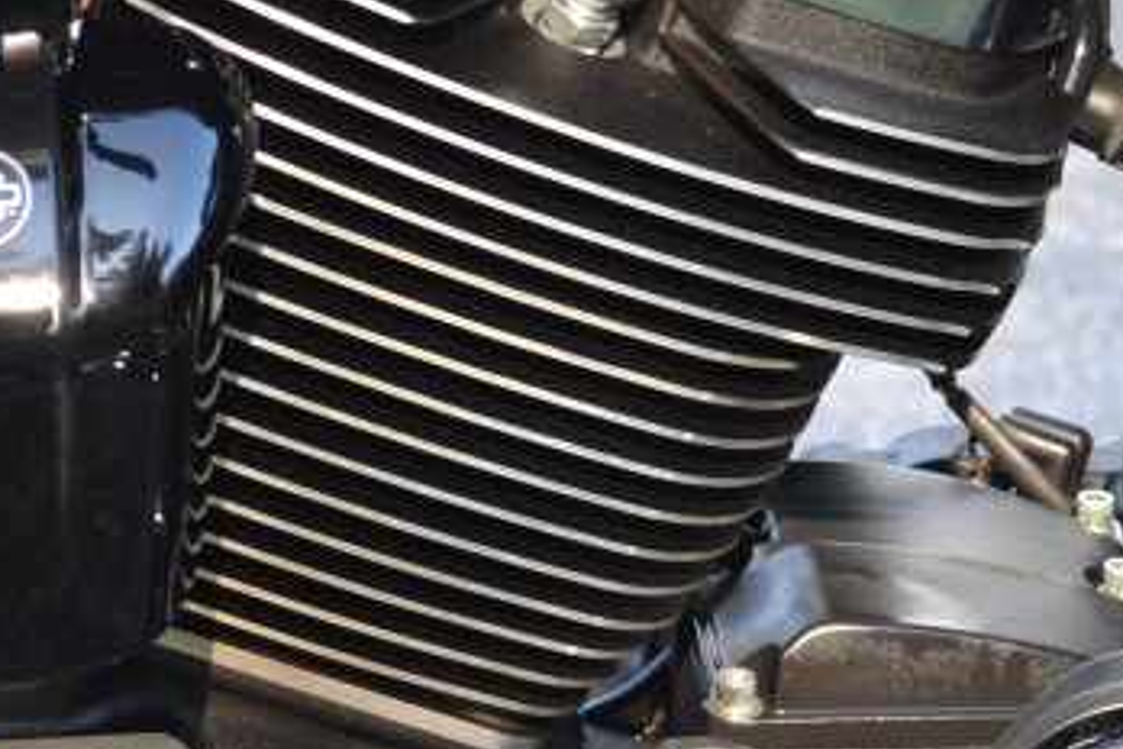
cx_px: 294
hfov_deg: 11.0
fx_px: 5802
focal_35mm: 186
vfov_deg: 7.3
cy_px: 768
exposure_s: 1/125
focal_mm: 36
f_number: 5.6
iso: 400
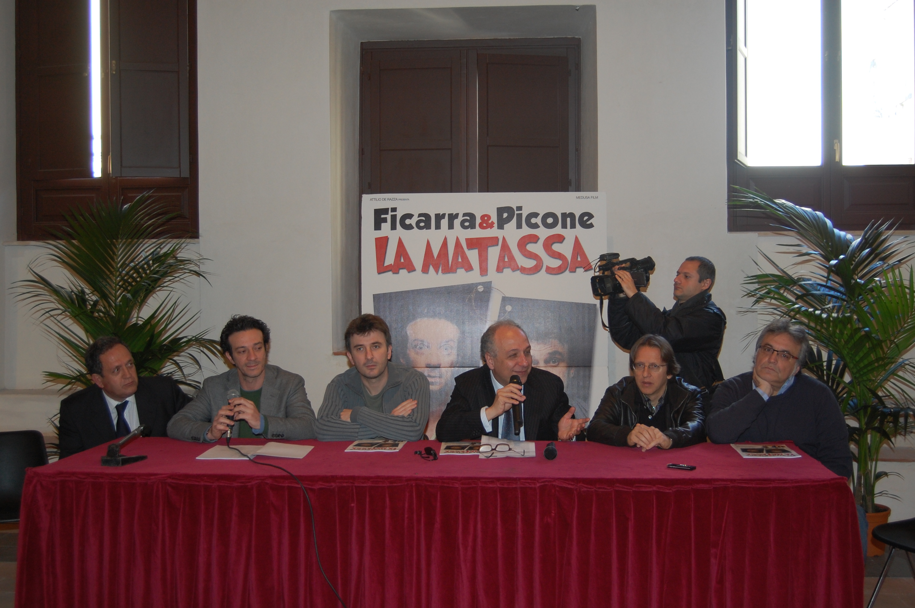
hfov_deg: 49.6
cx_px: 458
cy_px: 304
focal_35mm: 39
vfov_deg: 34.1
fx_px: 990
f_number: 4.2
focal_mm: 26
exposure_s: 1/60
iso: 400
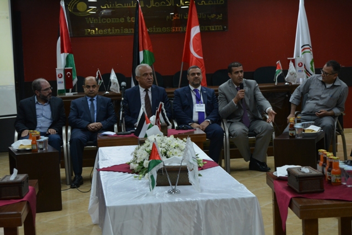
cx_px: 176
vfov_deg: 18.2
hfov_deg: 27.0
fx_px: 733
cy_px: 118
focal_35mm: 75
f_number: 5.6
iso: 1600
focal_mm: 50
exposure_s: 1/200
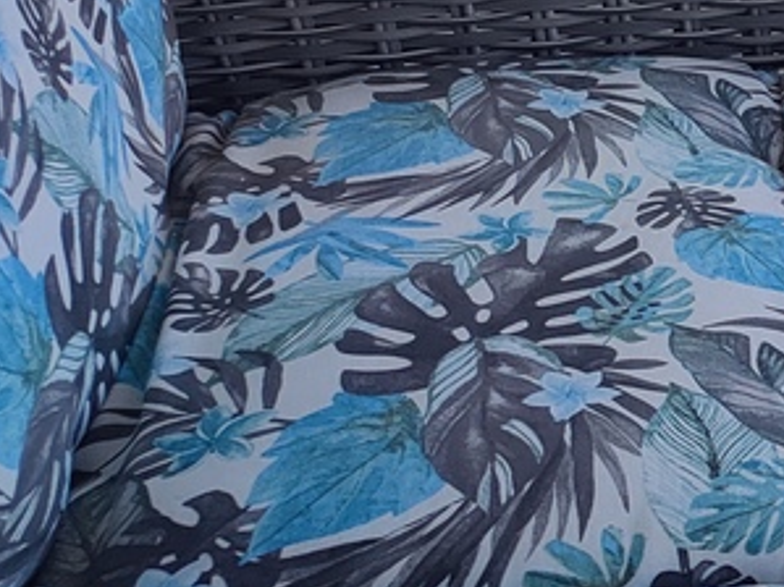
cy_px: -60
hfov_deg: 14.6
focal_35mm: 107
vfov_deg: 13.5
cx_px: 1649
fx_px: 2422
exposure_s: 1/294
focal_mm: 6.04
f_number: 1.9
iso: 50
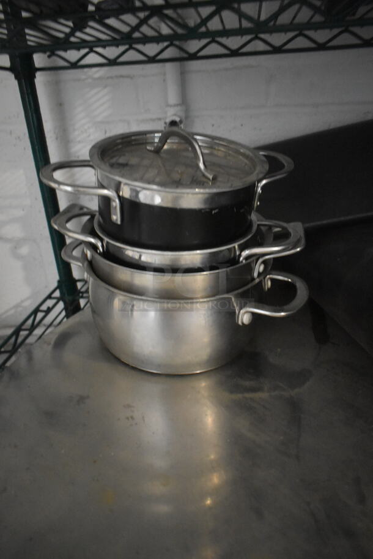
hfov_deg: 48.0
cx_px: 186
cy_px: 280
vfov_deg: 67.3
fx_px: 419
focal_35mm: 27
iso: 5600
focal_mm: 18
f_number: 3.5
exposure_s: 1/125
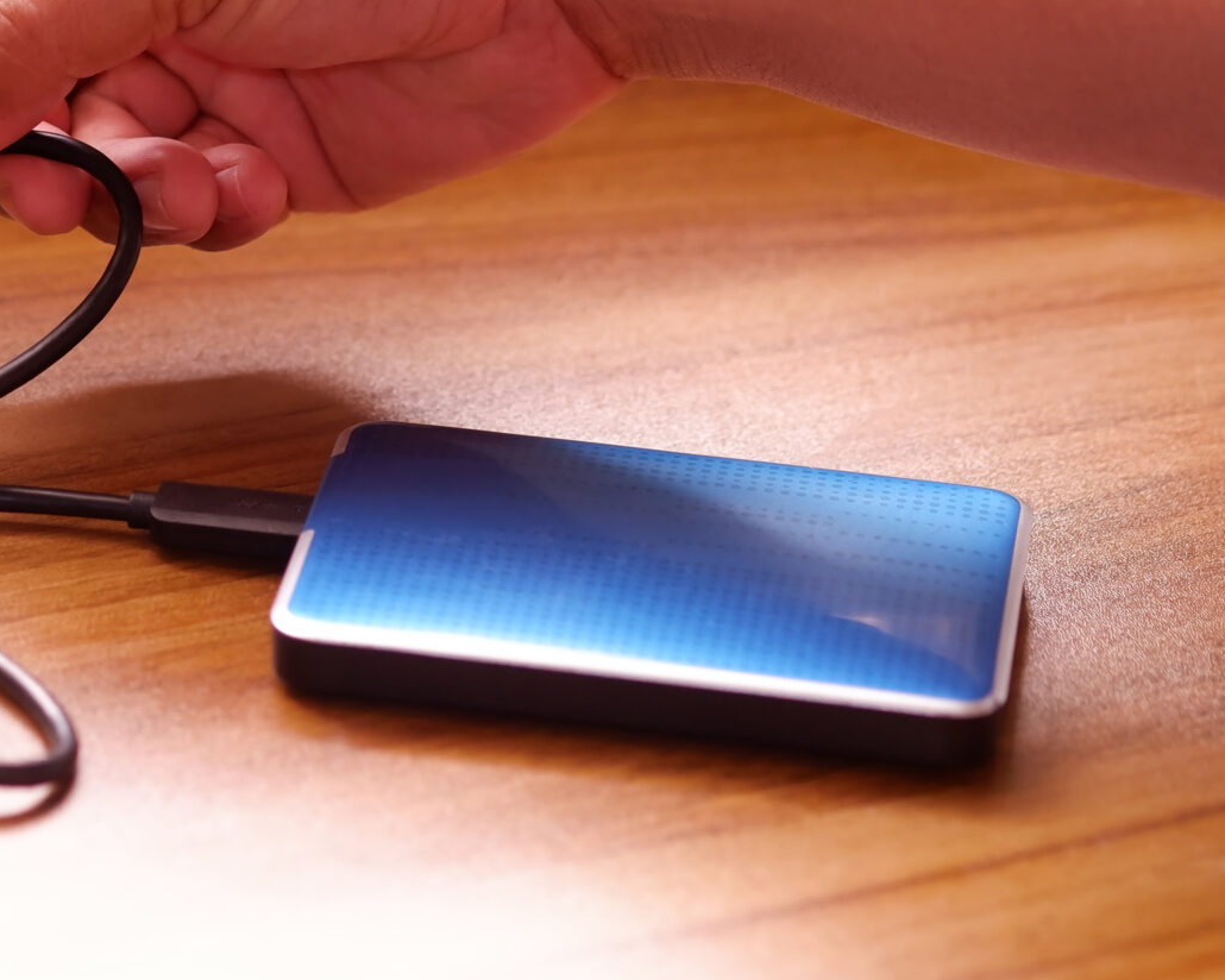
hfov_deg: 11.4
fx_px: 6091
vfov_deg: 9.2
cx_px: 96
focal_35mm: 168
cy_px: 175
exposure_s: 1/100
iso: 1000
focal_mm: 60
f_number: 2.8
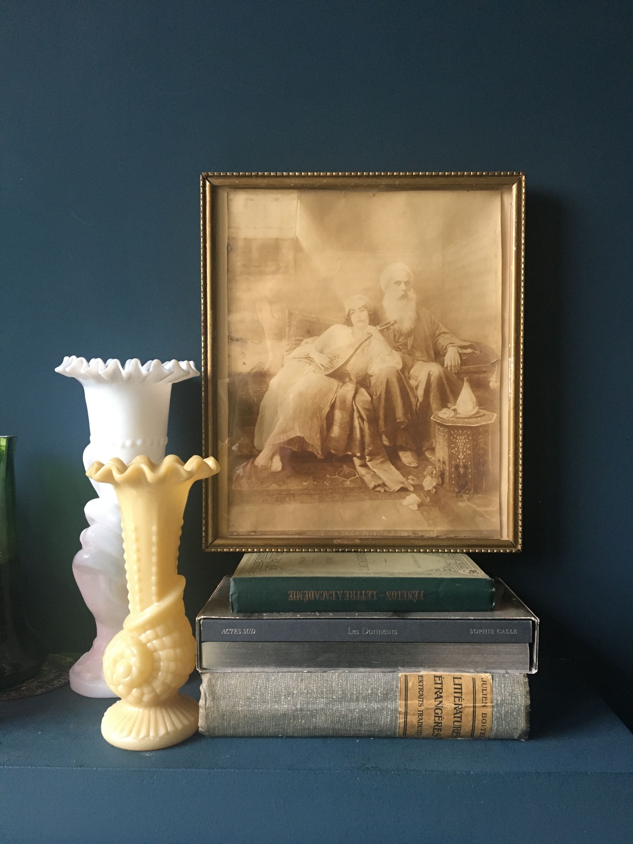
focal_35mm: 29
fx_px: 707
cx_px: 316
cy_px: 422
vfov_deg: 61.7
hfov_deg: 48.2
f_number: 2.2
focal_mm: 4.15
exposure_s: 1/33
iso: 160
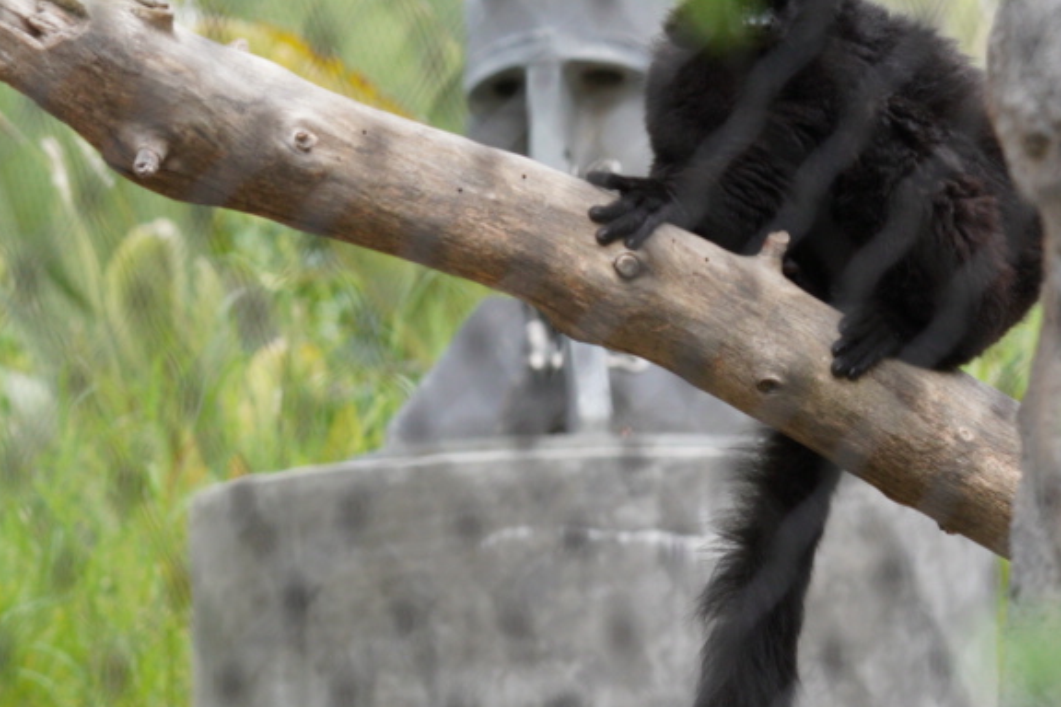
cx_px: 683
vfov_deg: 3.6
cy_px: -15
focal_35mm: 379
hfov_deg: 5.4
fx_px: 11169
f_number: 6.3
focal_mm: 90
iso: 320
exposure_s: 1/60
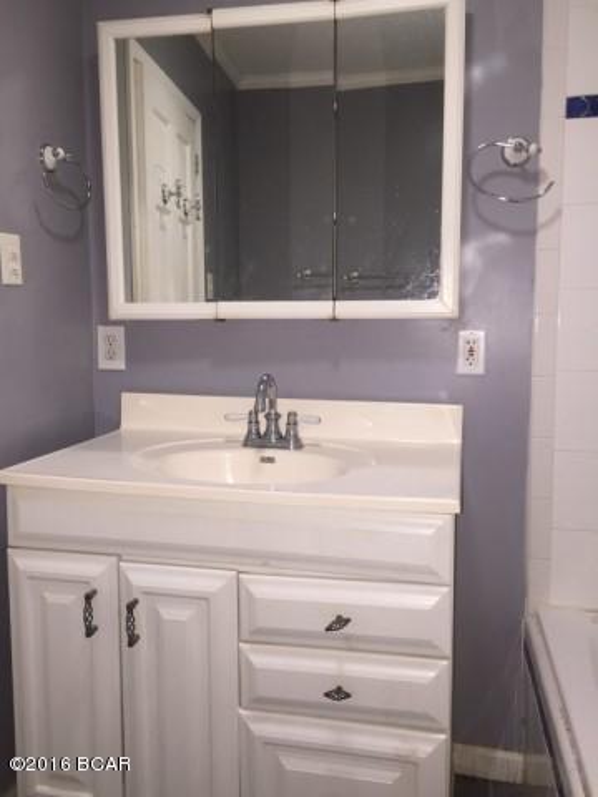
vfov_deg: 61.7
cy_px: 398
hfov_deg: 48.2
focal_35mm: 29
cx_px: 299
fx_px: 668
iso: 125
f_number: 2.2
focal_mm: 4.15
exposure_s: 1/30
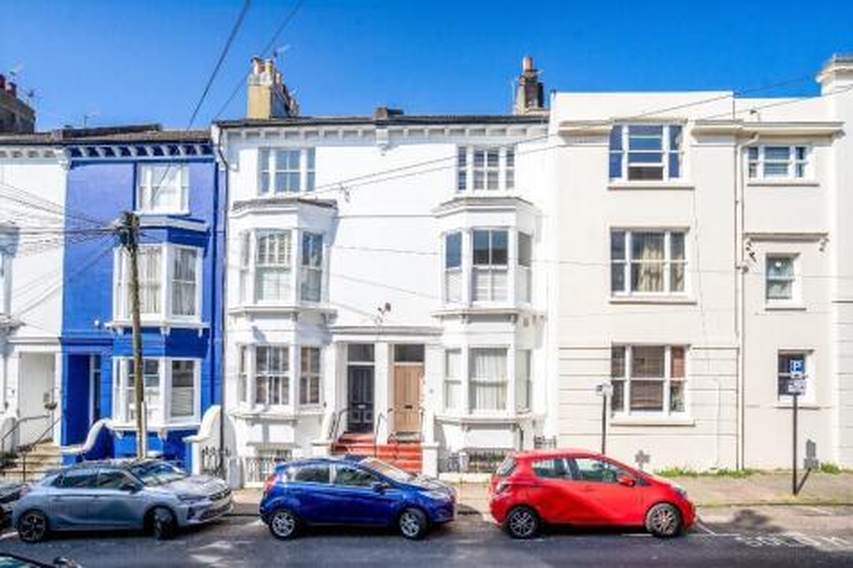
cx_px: 426
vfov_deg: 73.7
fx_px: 379
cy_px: 284
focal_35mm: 16
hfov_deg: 96.8
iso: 640
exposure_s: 1/4000
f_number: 8
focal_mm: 16
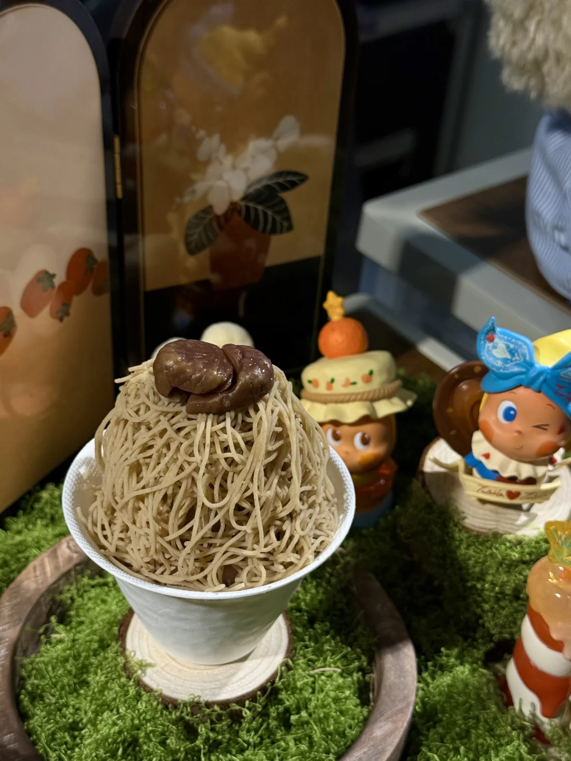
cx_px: 286
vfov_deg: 39.7
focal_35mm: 48
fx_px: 1056
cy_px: 380
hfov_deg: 30.3
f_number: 1.78
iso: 64
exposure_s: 1/368
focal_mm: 6.76
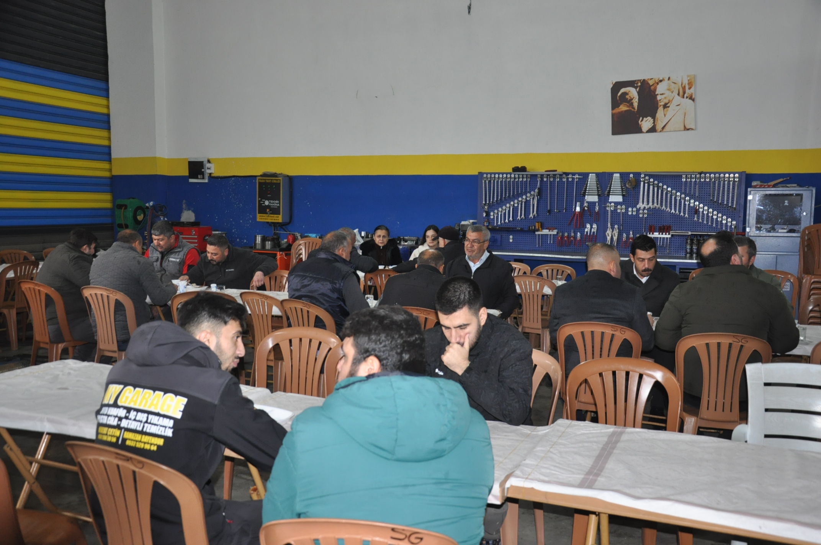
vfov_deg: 39.9
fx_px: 752
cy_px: 272
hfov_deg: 57.3
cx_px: 410
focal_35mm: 33
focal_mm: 22
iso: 800
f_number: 3.8
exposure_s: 1/60
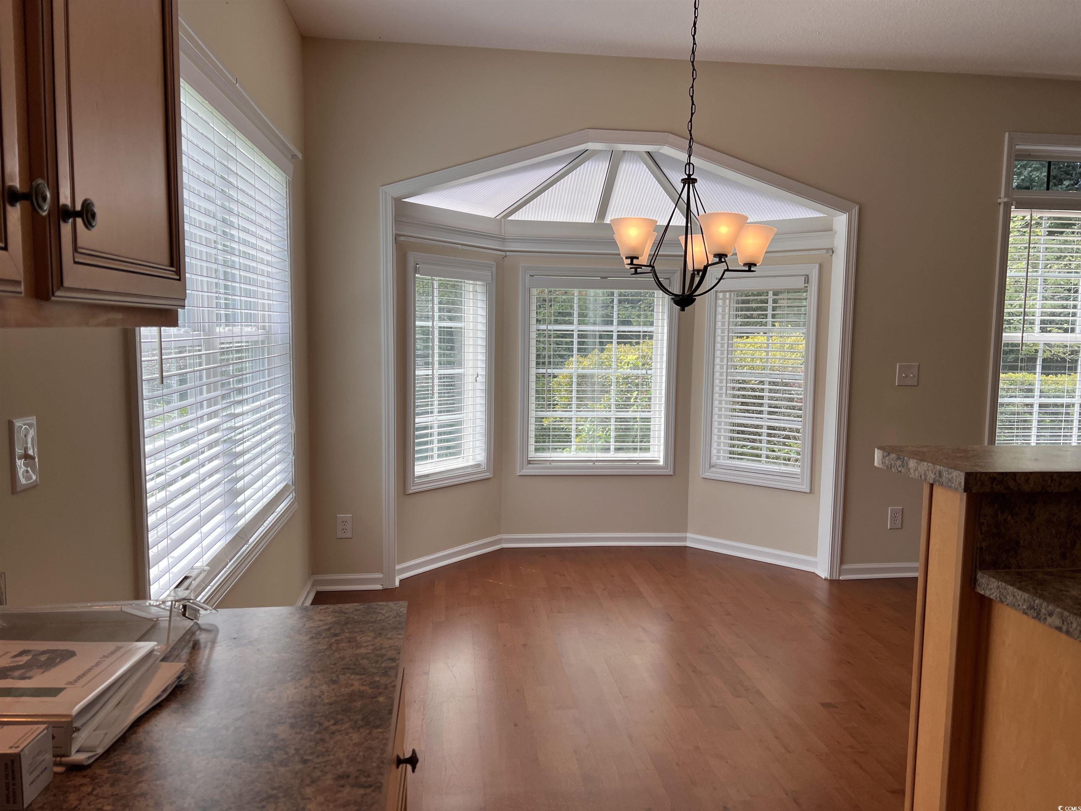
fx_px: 812
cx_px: 540
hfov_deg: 67.3
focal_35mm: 26
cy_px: 406
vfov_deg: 53.1
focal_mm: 5.7
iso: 50
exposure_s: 1/523
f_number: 1.5
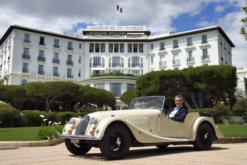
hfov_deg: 42.7
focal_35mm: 46
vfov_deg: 29.3
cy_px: 82
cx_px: 124
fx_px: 316
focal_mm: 46
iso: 200
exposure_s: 1/250
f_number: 13
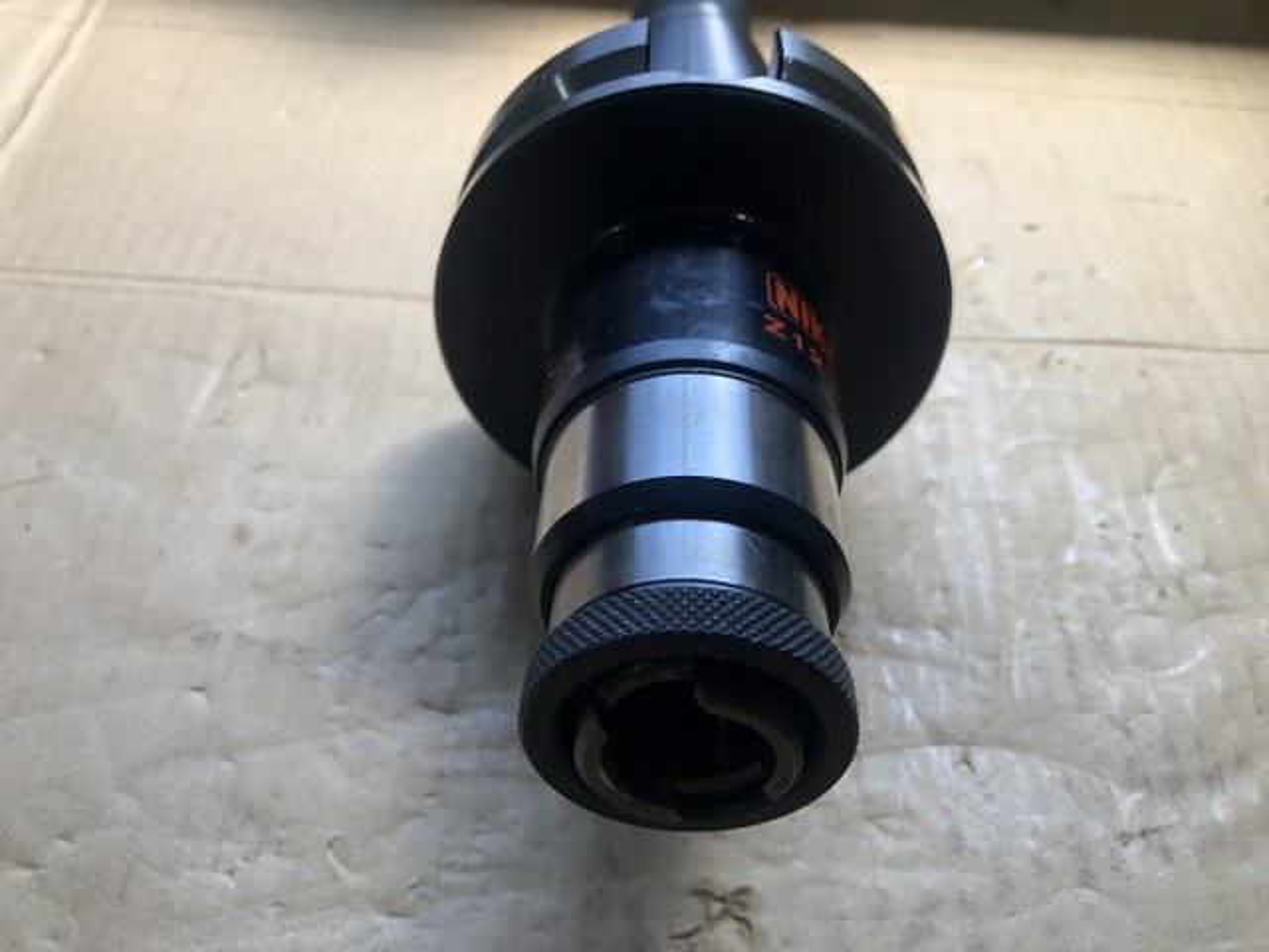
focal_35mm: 28
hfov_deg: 63.4
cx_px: 634
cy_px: 476
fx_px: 1026
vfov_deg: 49.7
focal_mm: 3.99
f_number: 1.8
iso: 50
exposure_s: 1/120
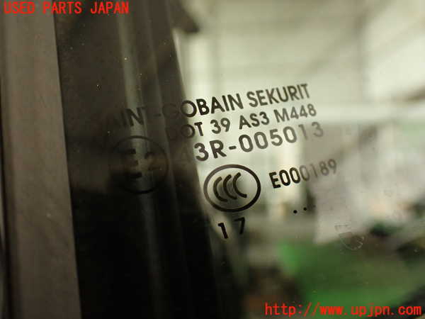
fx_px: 442
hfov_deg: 51.4
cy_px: 160
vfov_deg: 39.7
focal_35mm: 36
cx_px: 212
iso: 250
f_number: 2.5
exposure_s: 1/40
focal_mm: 6.37
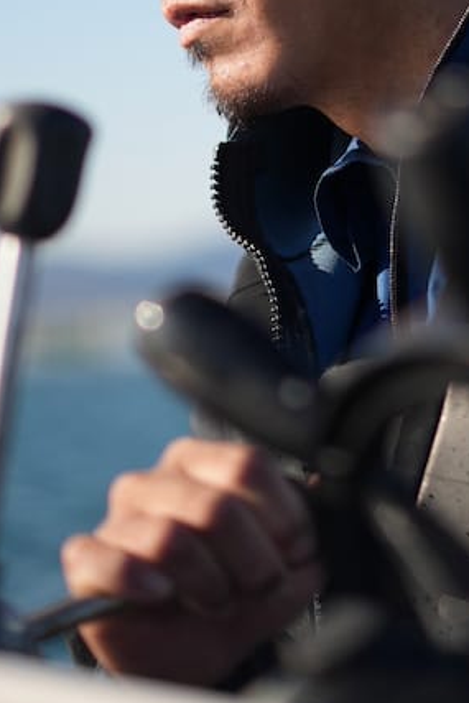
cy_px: 168
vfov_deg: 12.4
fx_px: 3222
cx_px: 432
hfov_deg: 8.3
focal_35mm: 165
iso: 80
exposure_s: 1/3200
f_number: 1.8
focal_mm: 55
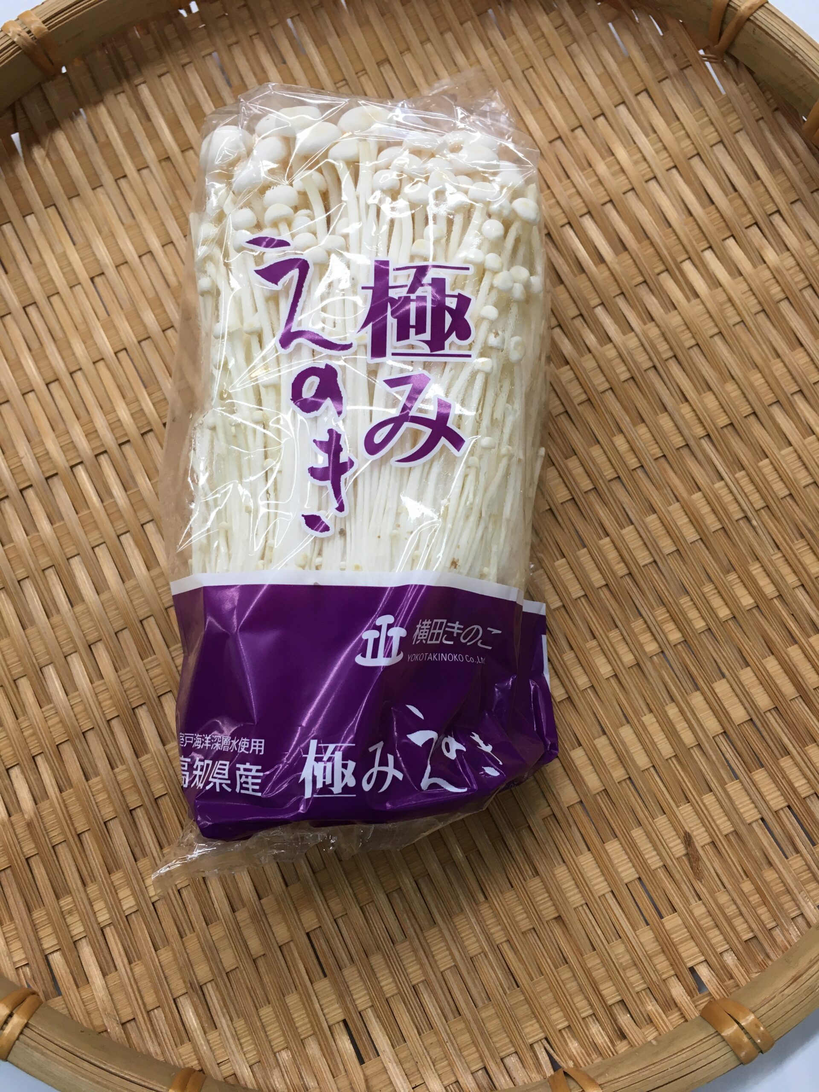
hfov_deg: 48.2
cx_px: 410
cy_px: 546
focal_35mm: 29
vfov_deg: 61.7
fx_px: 915
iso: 25
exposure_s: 1/30
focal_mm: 4.15
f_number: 2.2
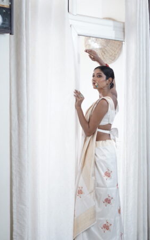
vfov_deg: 26.8
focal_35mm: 77
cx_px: 75
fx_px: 504
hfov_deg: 16.9
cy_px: 120
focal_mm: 50
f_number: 1.8
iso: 250
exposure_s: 1/160
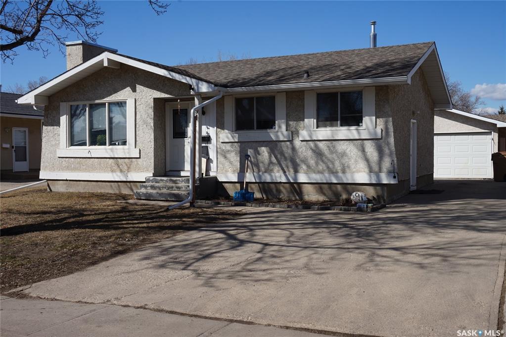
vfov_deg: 34.1
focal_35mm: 39
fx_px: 548
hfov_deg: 49.6
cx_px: 253
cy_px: 168
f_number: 14
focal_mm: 26
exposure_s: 1/125
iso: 100
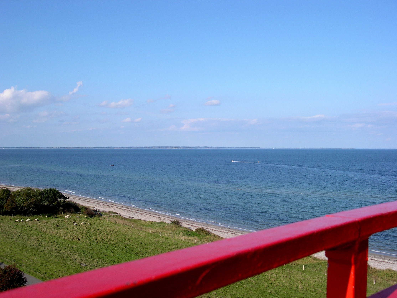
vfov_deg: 37.7
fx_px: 436
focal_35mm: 38
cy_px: 149
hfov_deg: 49.0
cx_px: 198
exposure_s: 1/213
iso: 100
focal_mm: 8
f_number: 7.6
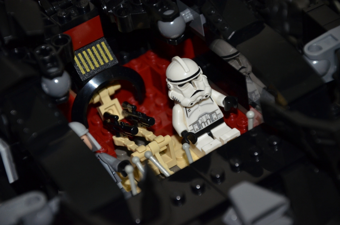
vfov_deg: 8.7
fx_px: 1484
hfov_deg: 13.1
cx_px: 170
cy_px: 112
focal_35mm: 158
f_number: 5.6
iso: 800
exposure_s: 1/60
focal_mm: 105
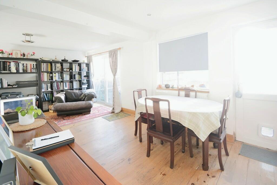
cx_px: 138
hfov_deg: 100.4
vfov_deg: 77.4
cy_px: 92
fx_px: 115
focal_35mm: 15
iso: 500
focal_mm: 10
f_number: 4
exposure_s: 1/60
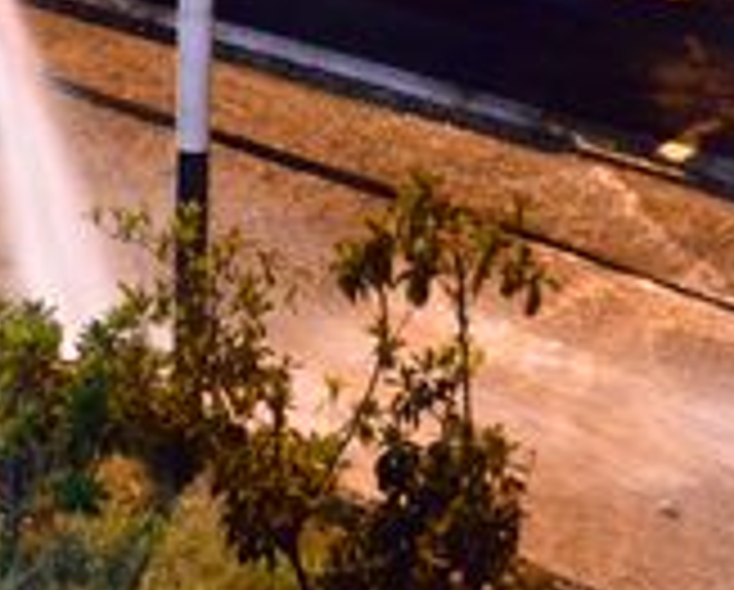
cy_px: -81
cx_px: 522
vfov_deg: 21.0
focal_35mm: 69
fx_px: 1502
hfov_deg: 27.2
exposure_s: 1/125
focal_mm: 20
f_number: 3.2
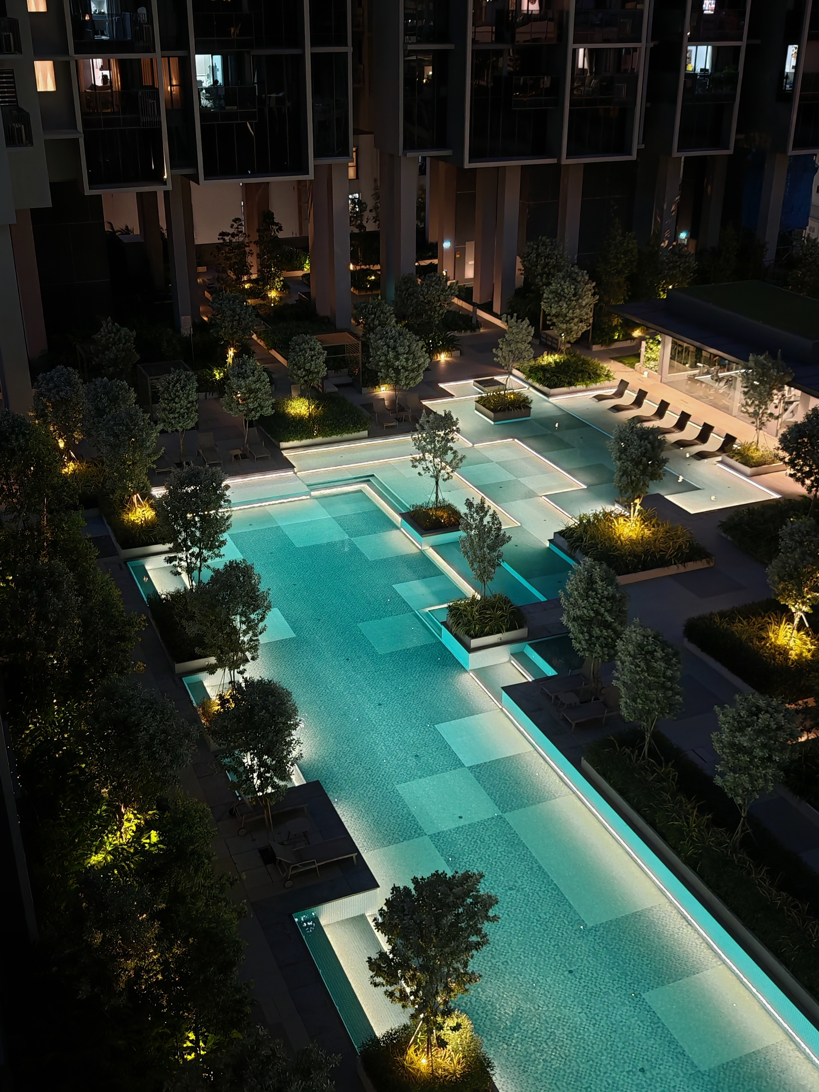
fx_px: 1073
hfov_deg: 41.8
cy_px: 546
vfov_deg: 54.0
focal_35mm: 34
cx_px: 410
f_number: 1.4
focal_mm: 6.83
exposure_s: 1/17
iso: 400
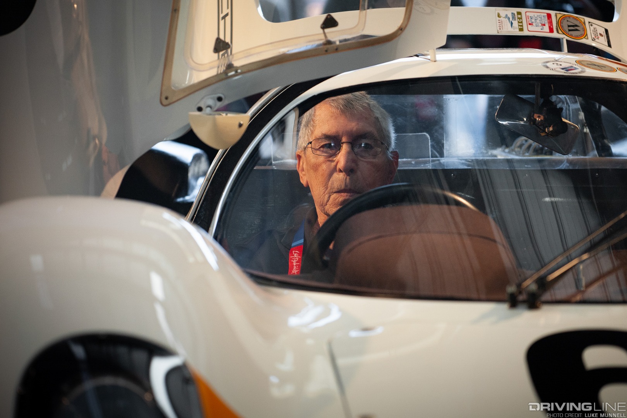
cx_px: 314
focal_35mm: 145
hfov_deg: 14.2
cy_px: 209
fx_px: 2525
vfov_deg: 9.5
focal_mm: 145
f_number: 4
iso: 1600
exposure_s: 1/640
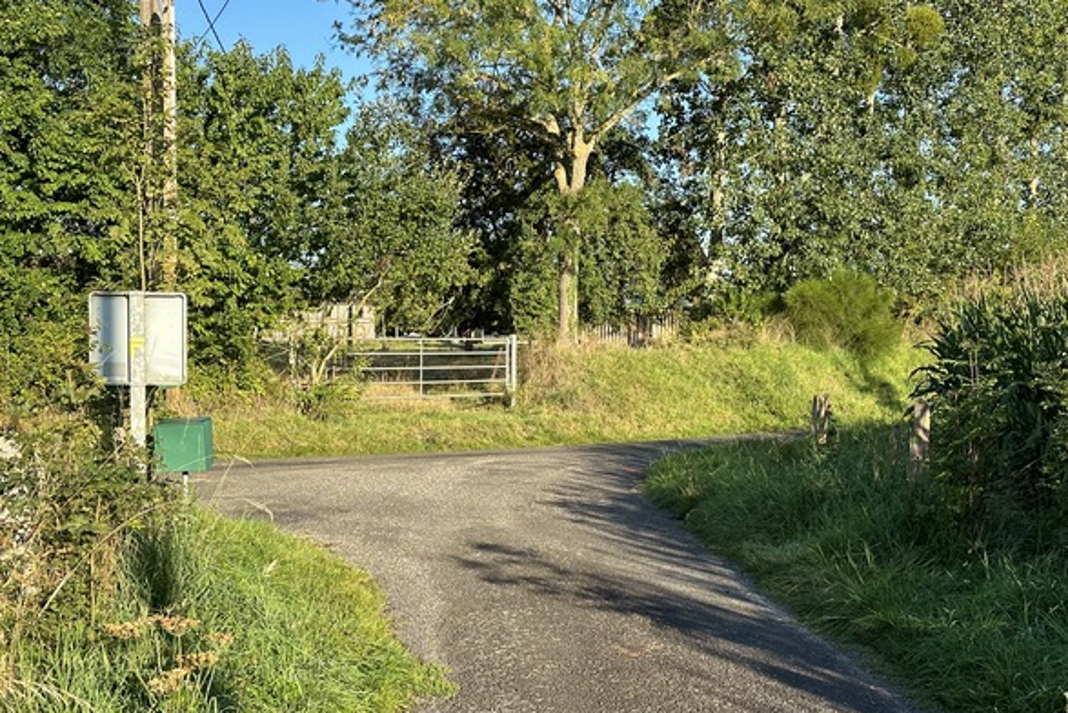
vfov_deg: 26.5
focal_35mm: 51
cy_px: 382
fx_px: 1514
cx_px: 540
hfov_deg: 38.9
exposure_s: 1/1475
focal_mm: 6.86
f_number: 1.78
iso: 64
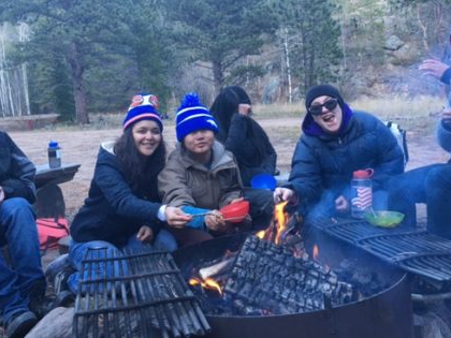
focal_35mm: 38
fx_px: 495
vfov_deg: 37.4
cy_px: 119
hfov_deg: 48.9
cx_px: 239
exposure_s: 1/30
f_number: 2.2
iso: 40
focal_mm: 4.15
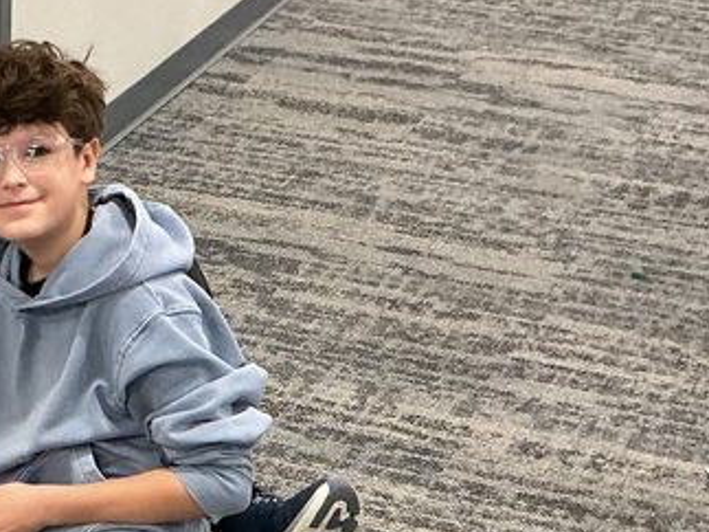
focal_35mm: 92
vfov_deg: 15.6
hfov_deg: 20.4
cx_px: -59
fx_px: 1884
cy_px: 589
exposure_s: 1/60
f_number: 1.8
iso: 160
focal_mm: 3
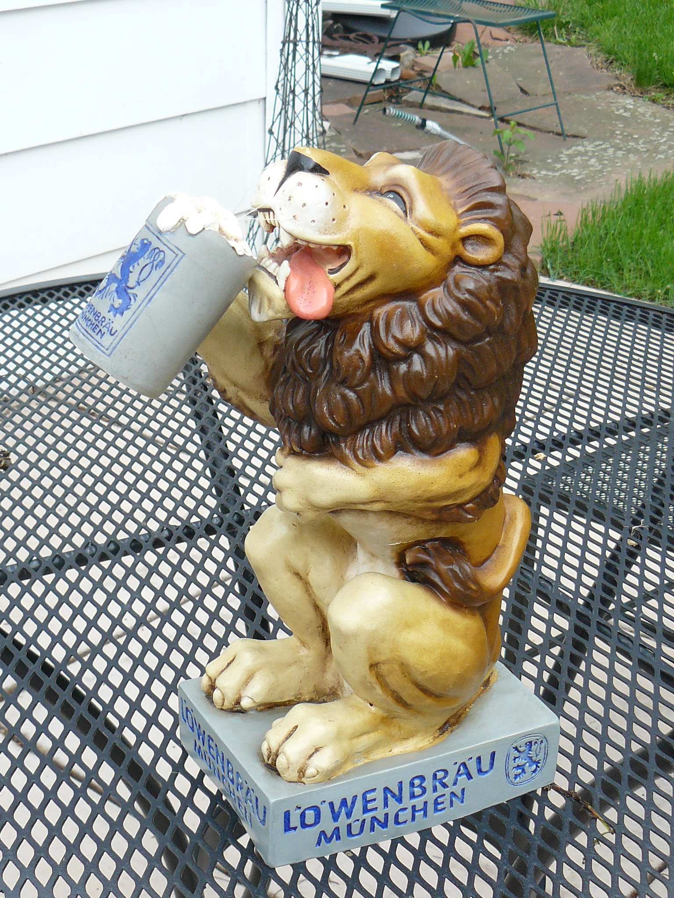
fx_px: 1480
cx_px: 337
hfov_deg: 25.7
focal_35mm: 57
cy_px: 449
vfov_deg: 33.8
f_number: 3.6
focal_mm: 6.3
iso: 100
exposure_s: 1/100
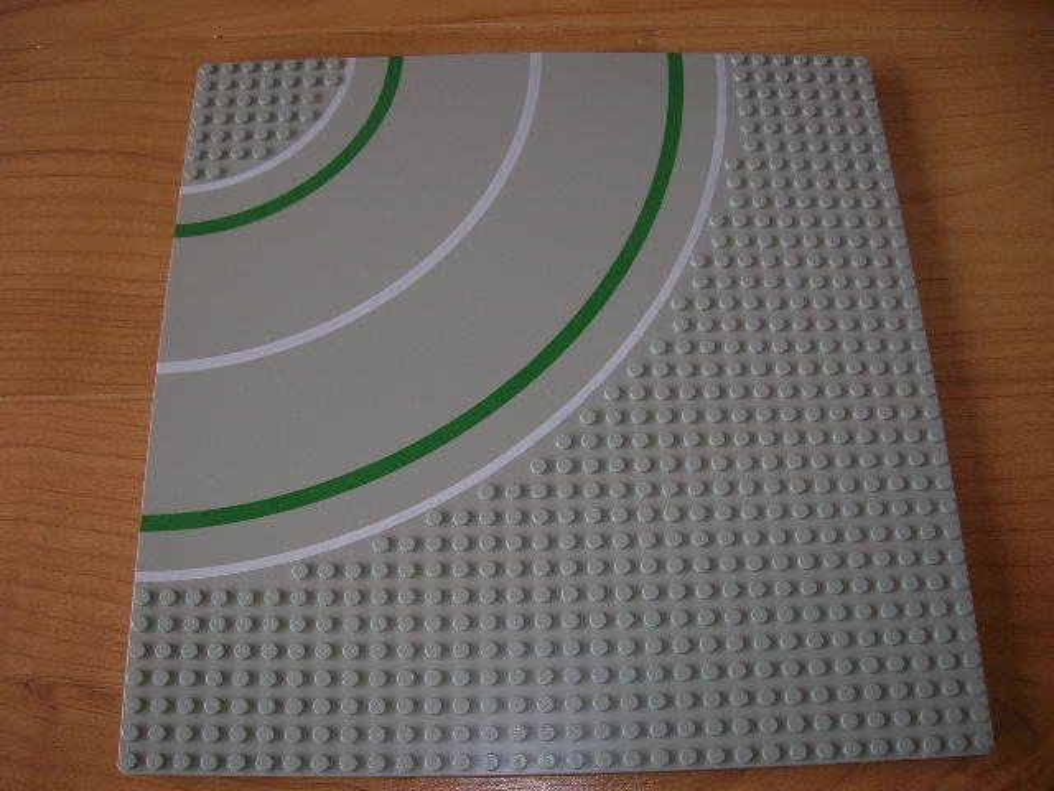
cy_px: 396
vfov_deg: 41.8
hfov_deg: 54.0
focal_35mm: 34
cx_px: 527
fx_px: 1035
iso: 50
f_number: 2.9
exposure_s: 1/30
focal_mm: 5.7
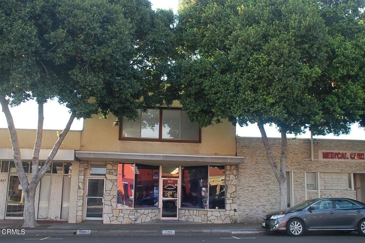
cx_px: 182
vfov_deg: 35.4
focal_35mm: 38
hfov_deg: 51.3
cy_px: 122
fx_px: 380
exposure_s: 1/125
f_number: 5.6
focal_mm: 25
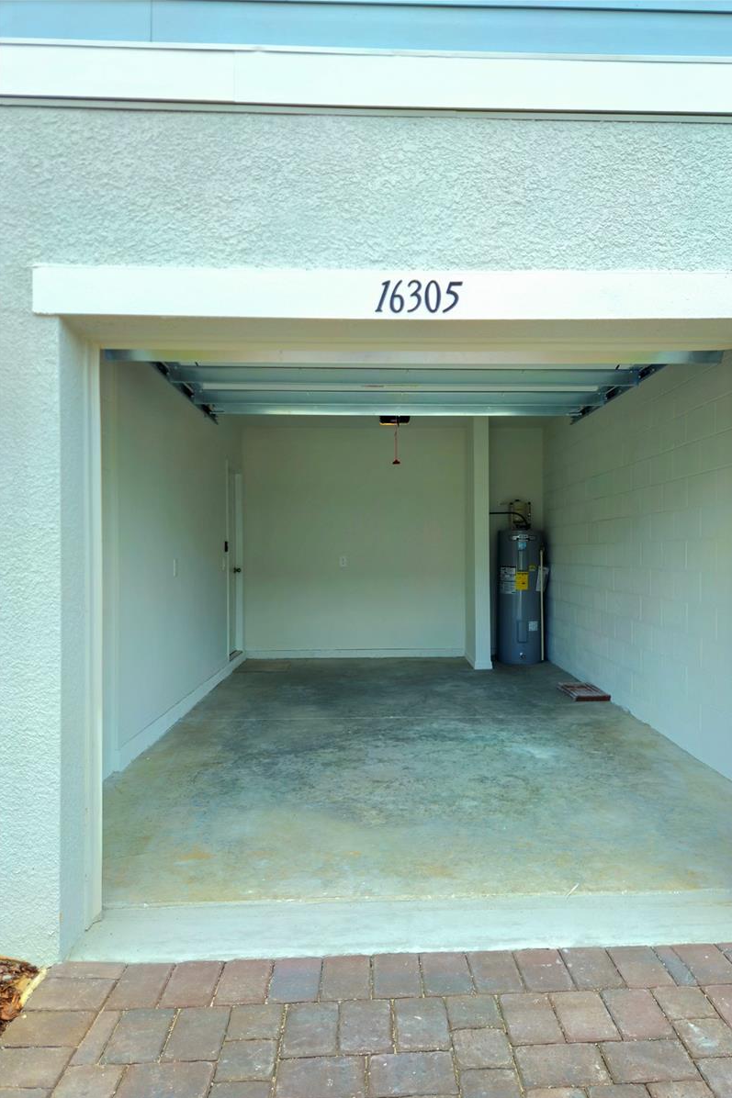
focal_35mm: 24
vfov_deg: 73.8
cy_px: 550
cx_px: 411
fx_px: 732
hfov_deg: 53.0
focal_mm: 5.4
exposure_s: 1/323
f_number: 1.8
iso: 25
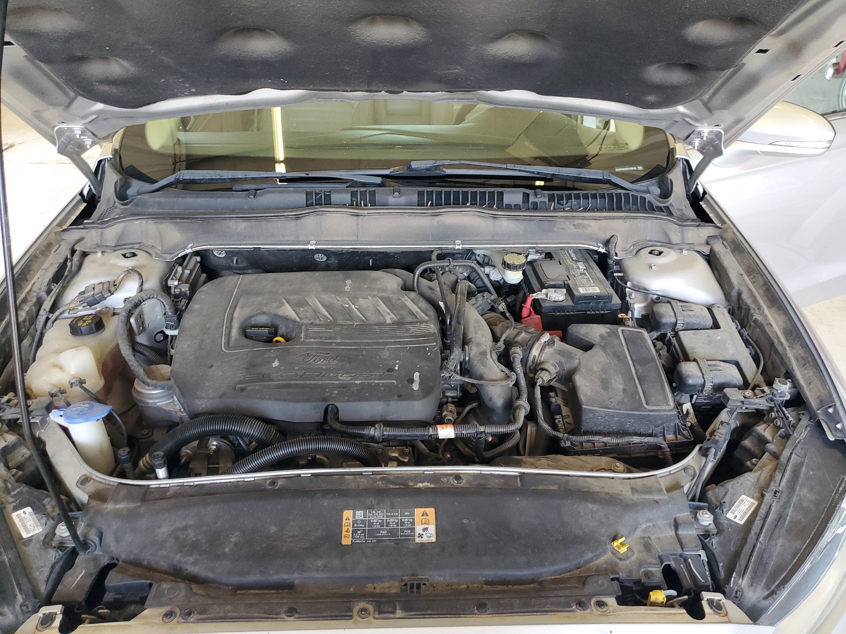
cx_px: 423
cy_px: 317
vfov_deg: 53.1
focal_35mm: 26
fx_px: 635
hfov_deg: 67.3
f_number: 1.5
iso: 108
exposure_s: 1/60.2
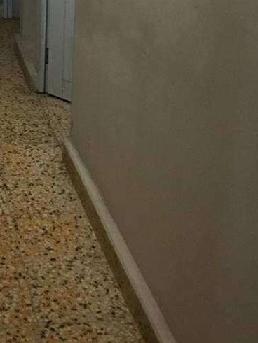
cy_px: -18
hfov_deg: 20.0
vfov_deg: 25.7
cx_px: -8
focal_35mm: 71
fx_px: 705
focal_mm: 4.15
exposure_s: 1/15
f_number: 2.2
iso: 100
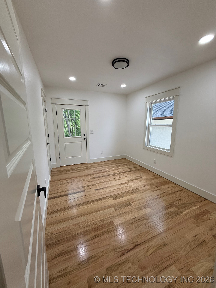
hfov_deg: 85.7
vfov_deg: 102.1
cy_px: 144
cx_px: 108
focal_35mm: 14
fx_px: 116
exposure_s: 1/120
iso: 80
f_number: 2.2
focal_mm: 2.22
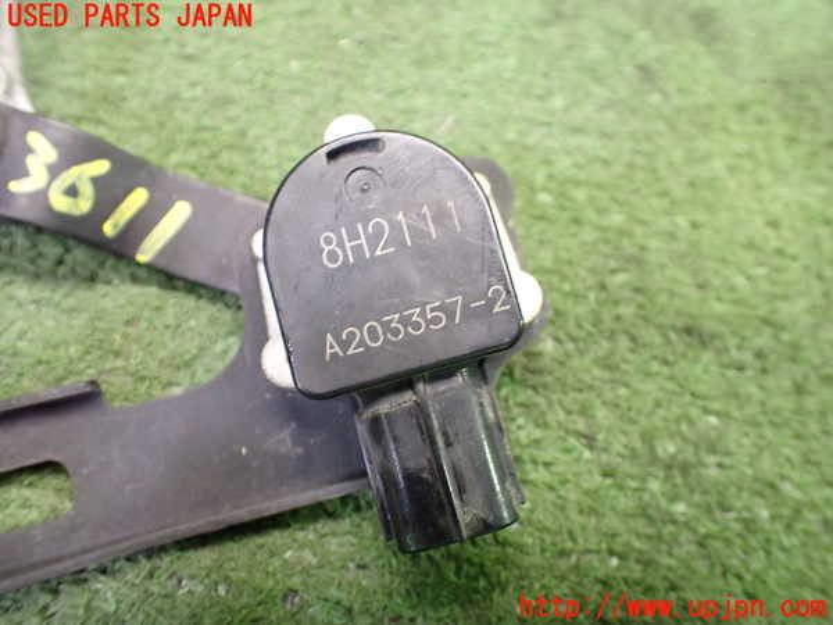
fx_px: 722
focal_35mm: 30
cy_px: 312
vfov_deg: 46.8
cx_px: 416
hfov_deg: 60.0
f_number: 2.3
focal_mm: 5.4
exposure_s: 1/40
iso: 800
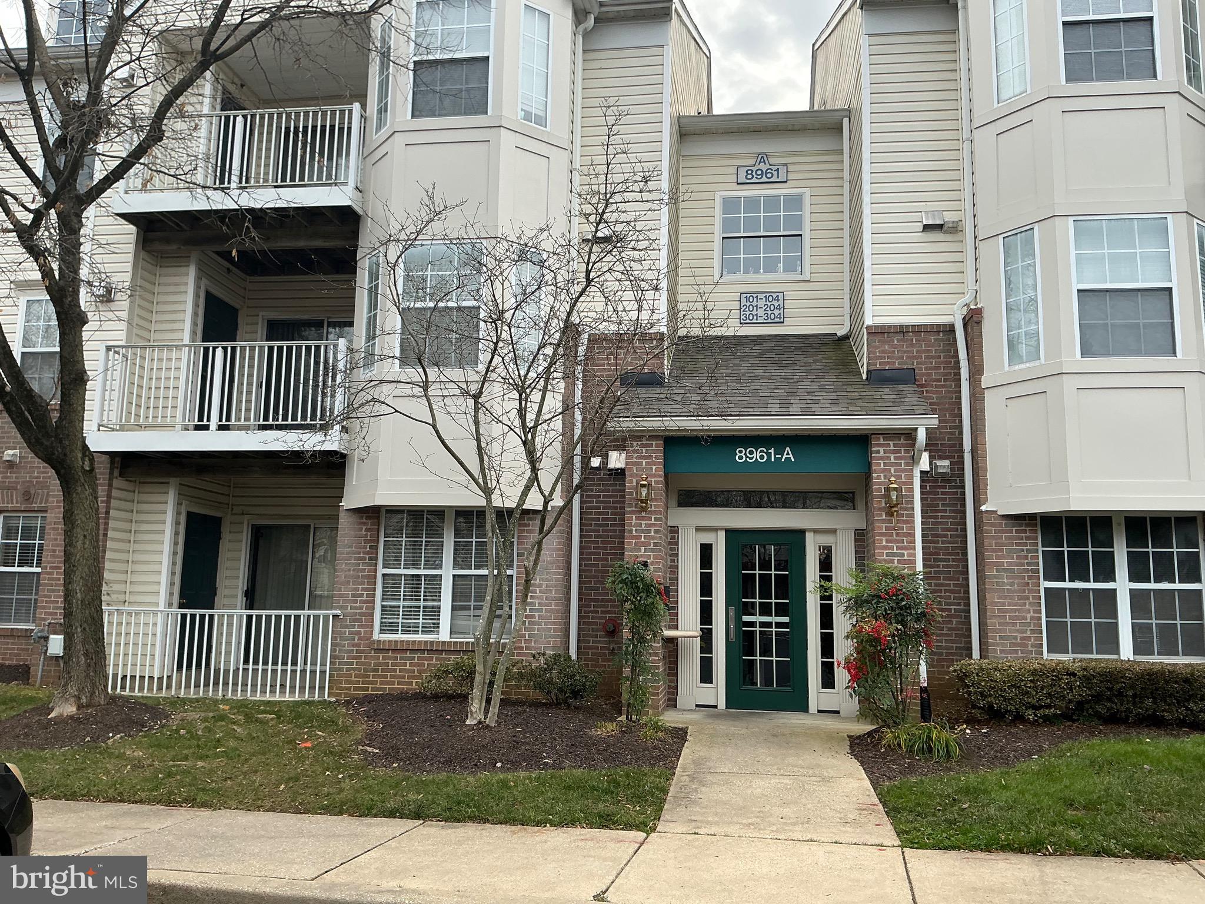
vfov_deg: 49.7
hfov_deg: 63.4
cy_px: 452
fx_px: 975
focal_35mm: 28
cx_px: 602
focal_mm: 3
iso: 25
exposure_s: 1/486
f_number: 1.8
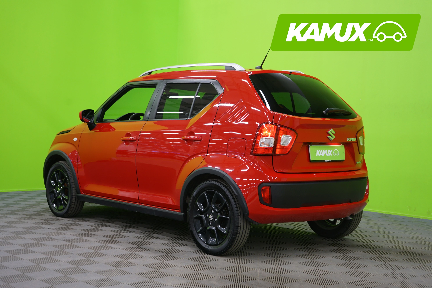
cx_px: 216
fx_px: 612
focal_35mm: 51
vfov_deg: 26.5
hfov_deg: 38.9
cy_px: 144
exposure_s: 1/6
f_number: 4.5
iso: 400
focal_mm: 51
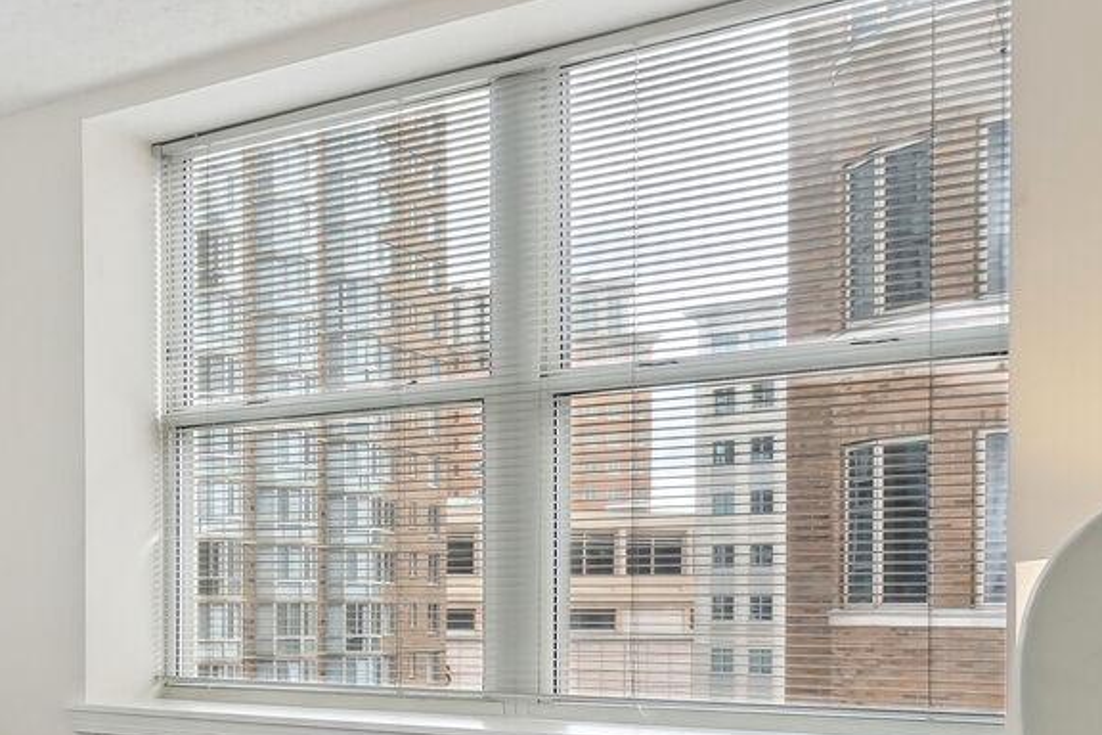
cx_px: -386
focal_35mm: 48
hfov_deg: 30.6
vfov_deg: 27.4
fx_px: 1469
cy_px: 607
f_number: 8
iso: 800
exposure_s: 1/50
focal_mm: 16
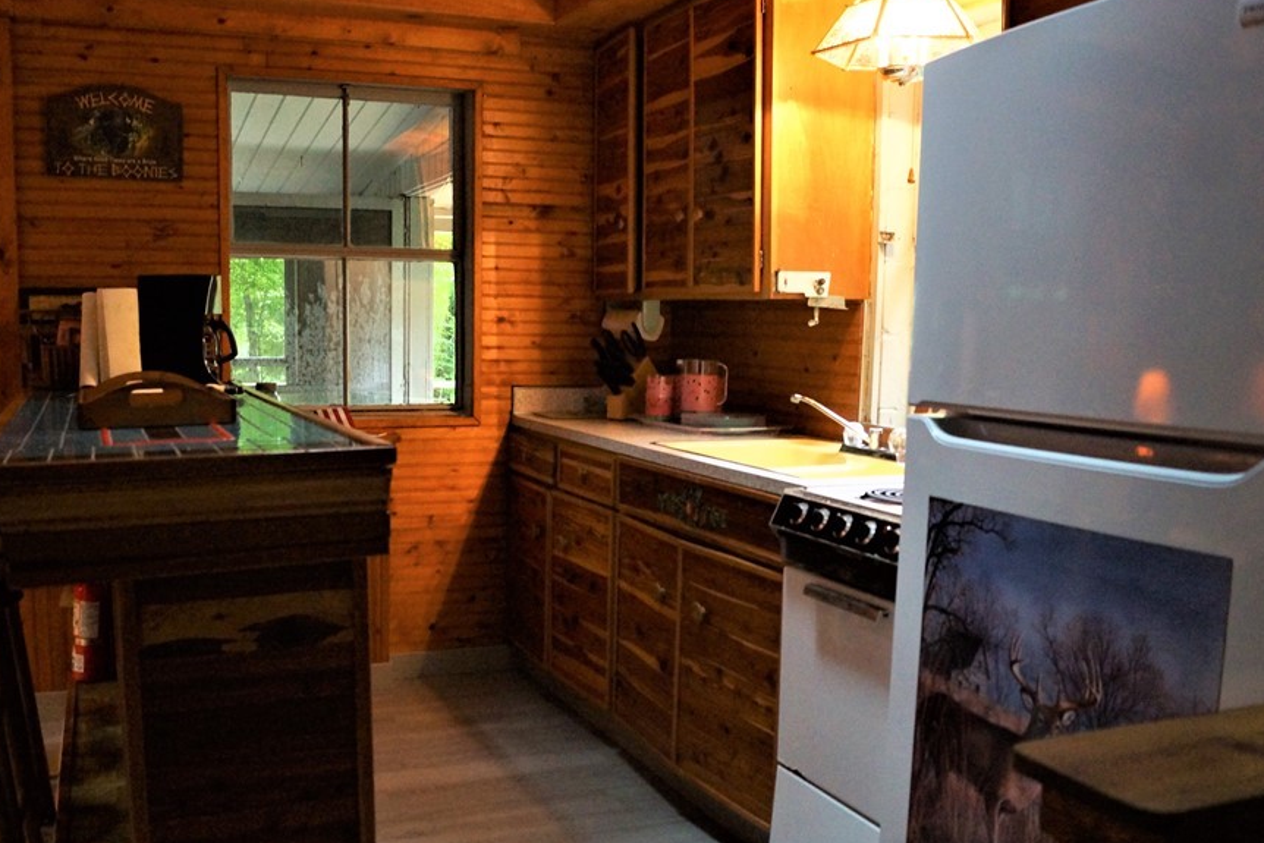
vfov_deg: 38.9
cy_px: 463
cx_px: 563
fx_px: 1194
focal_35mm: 34
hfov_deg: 55.7
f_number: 3.5
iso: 1600
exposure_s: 1/50
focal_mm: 18
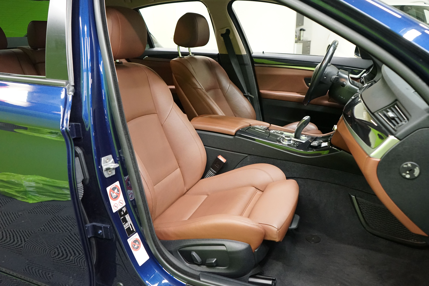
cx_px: 214
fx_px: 334
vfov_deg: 46.4
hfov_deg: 65.5
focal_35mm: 28
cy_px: 143
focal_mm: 28
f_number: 5
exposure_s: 1/60
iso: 5000
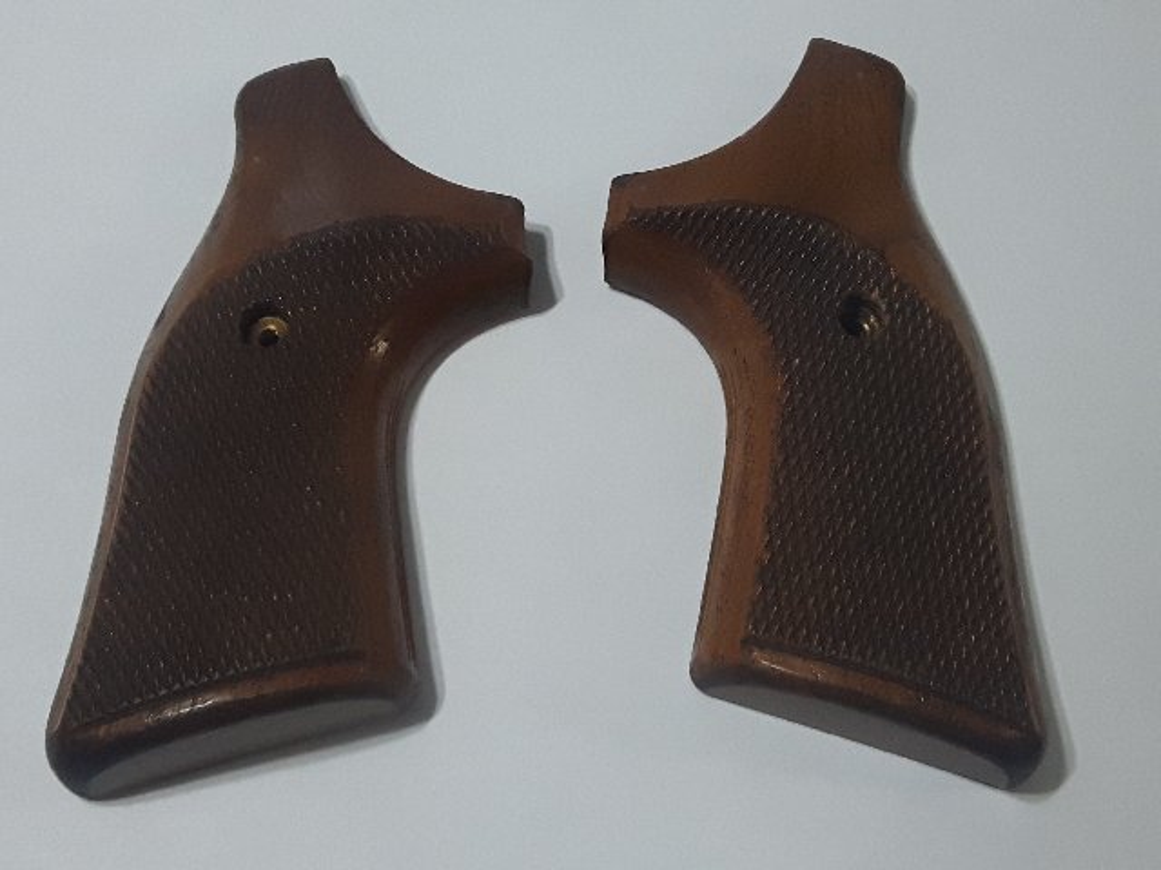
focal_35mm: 31
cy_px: 435
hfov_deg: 58.4
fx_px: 1040
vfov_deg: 45.4
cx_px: 580
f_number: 1.9
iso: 160
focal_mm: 3.7
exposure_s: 1/30
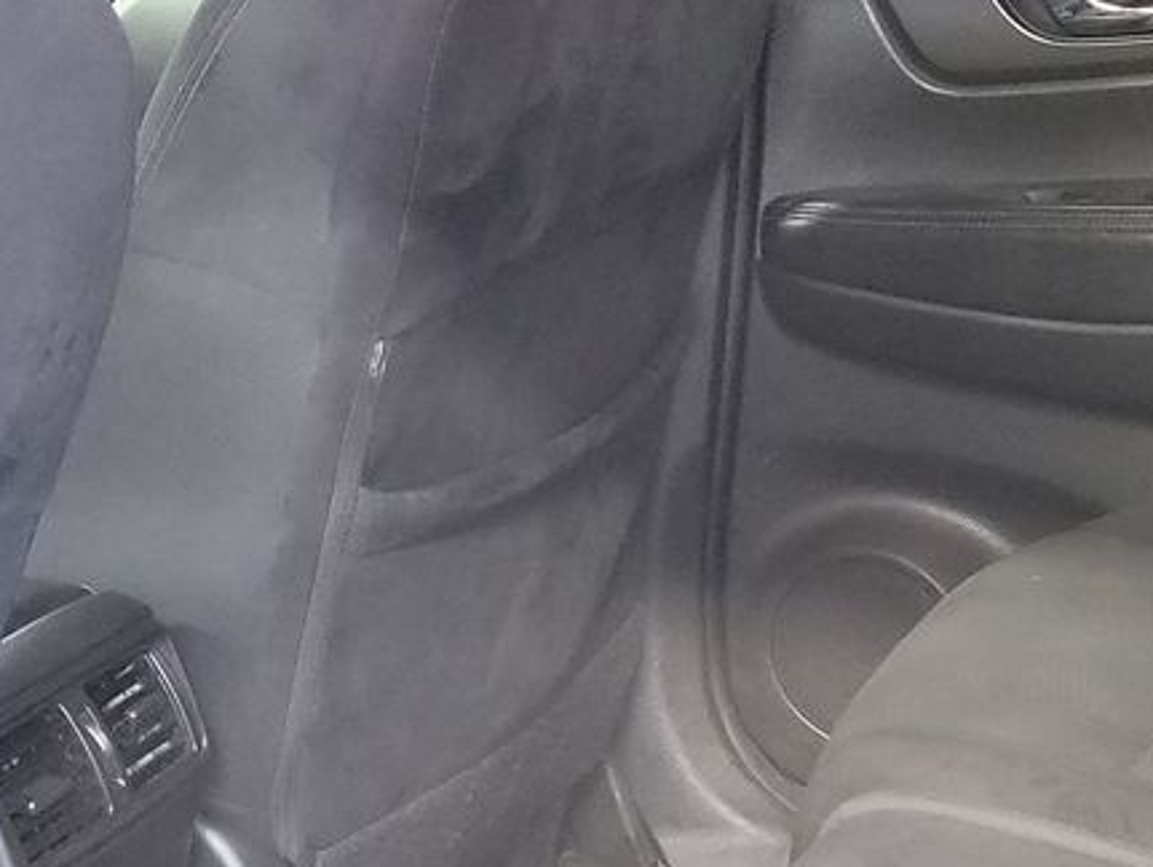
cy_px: 575
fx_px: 2967
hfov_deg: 21.7
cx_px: 915
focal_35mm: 89
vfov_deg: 16.6
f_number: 1.8
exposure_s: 1/14
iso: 1246
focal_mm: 6.7
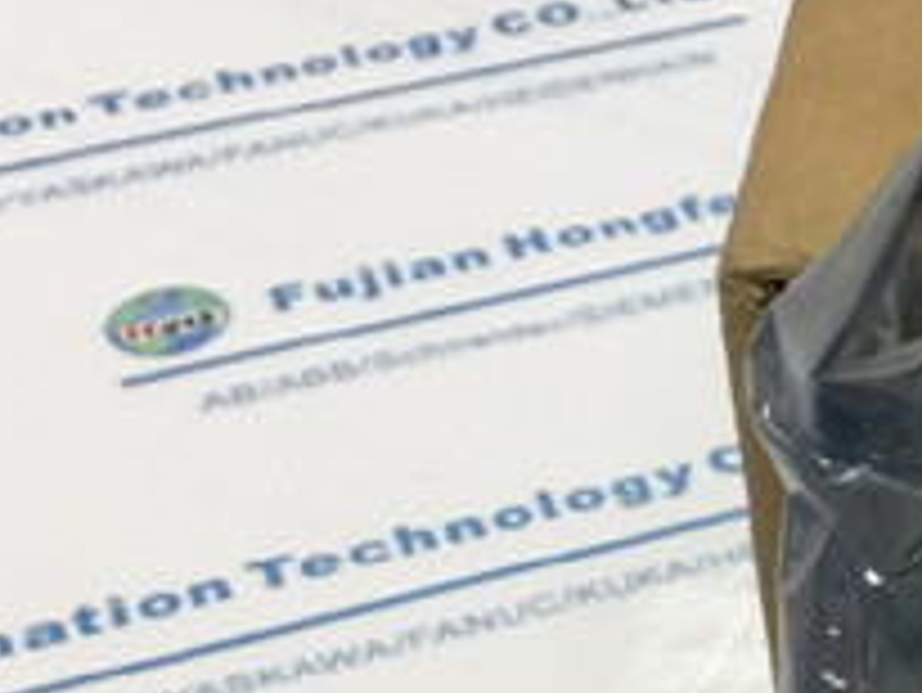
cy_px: 729
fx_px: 3012
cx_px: 1705
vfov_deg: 12.9
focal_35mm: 113
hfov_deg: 14.9
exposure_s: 1/17
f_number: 2.2
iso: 40
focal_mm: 4.15
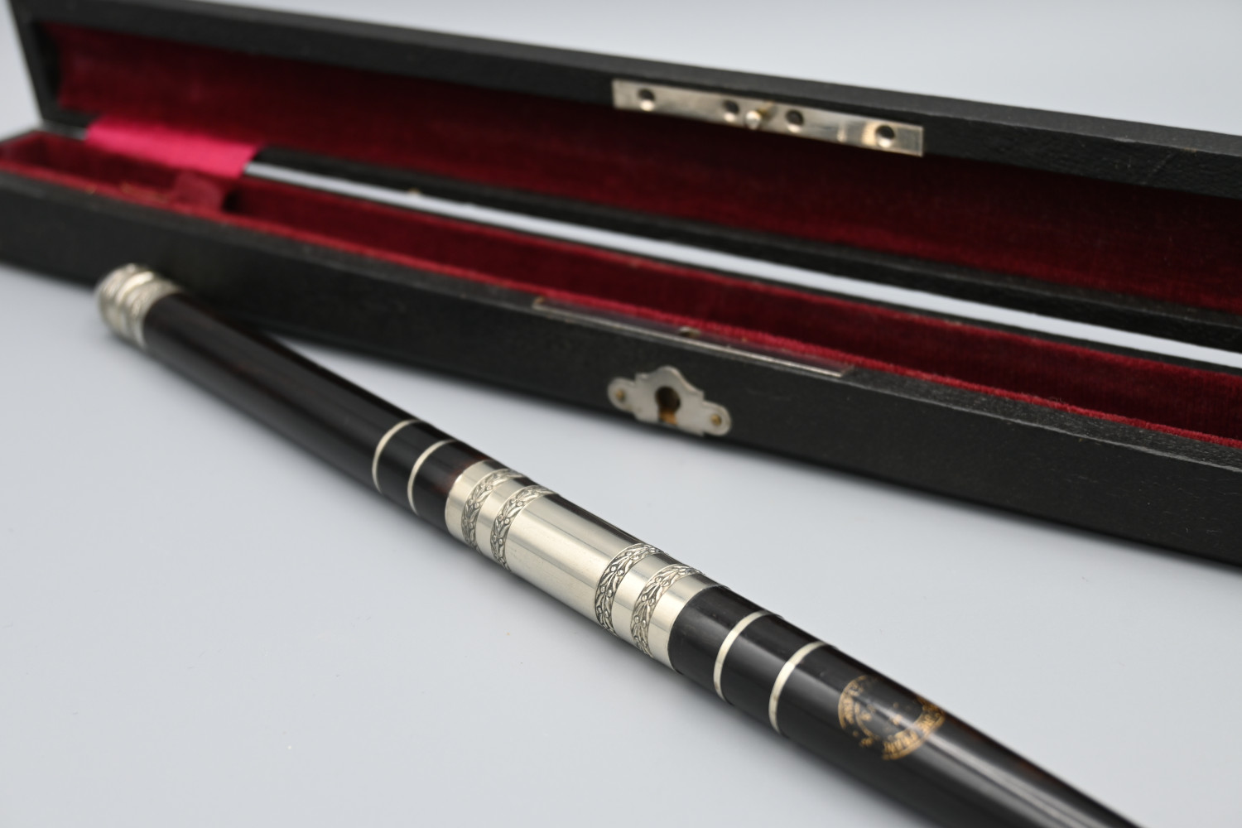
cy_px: 414
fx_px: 1759
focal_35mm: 51
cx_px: 621
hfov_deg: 38.9
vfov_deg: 26.5
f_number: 5.6
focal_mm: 34
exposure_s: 1/100
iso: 140
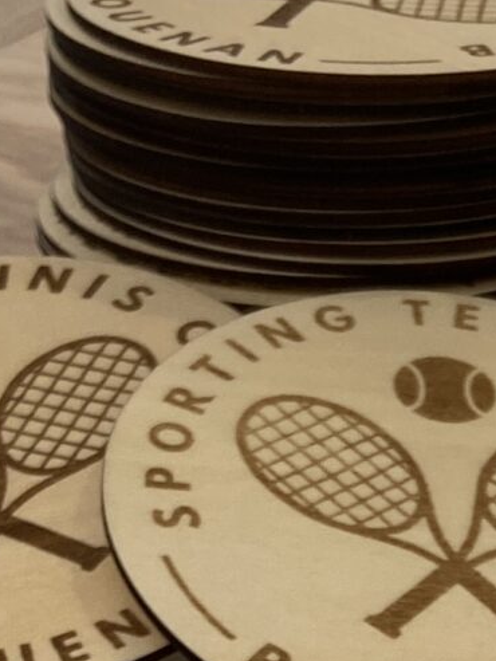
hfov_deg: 10.9
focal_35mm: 135
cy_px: 1019
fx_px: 2578
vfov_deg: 13.7
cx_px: 521
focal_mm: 4.25
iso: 100
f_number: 1.8
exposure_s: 1/100
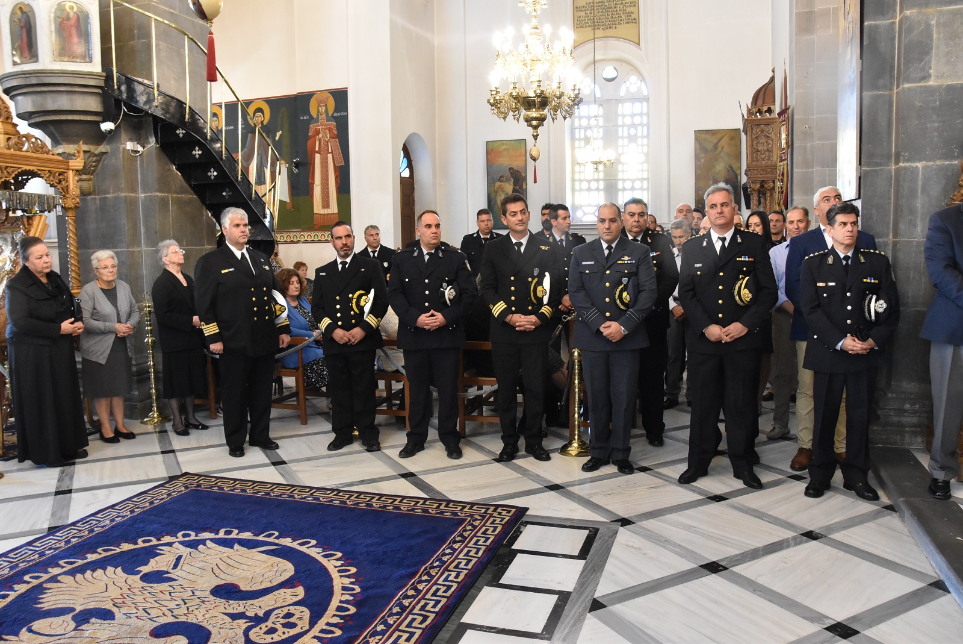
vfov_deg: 48.0
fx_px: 723
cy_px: 322
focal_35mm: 27
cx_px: 482
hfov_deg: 67.3
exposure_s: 1/15
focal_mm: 18
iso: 3200
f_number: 8
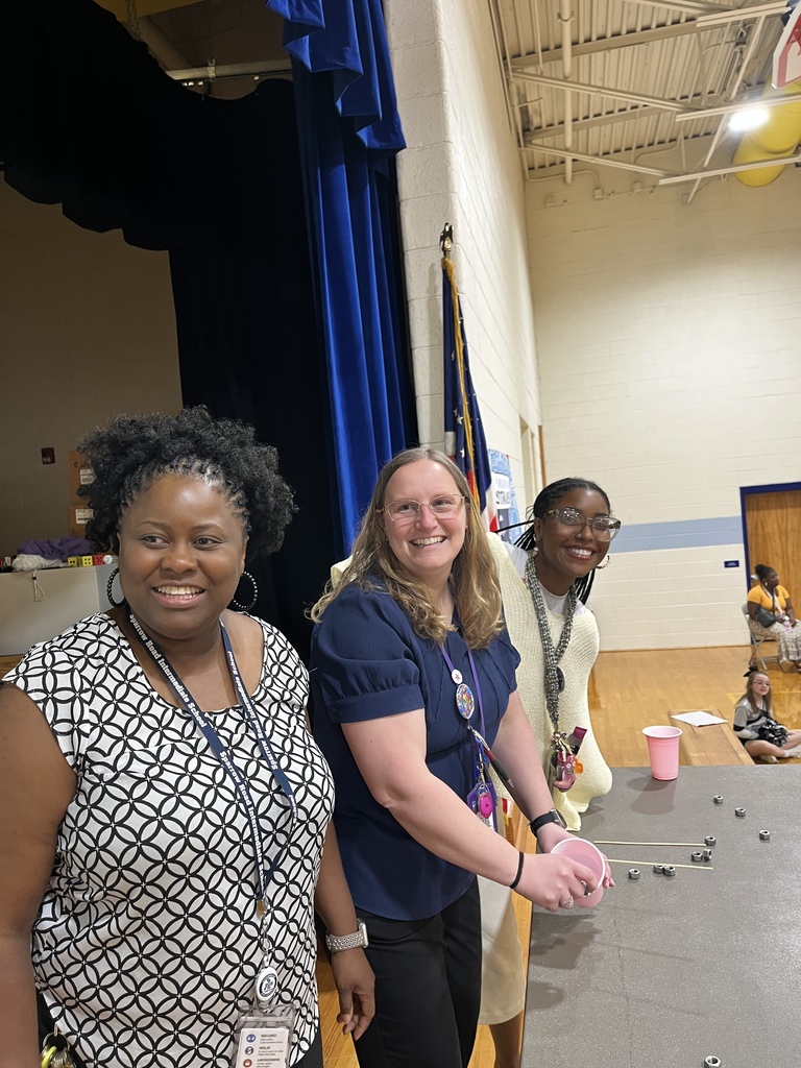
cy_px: 534
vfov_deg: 67.3
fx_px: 802
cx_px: 400
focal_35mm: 26
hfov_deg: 53.1
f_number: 1.6
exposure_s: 1/60
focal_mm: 5.1
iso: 160
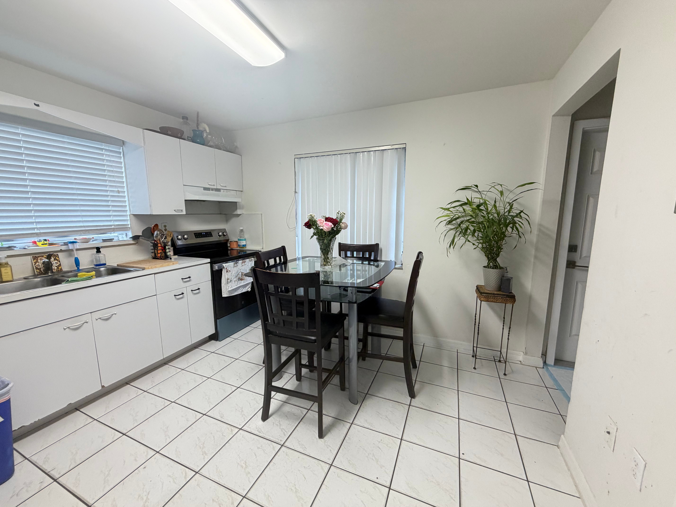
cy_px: 254
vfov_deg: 85.7
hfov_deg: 102.1
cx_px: 338
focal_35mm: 14
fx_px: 273
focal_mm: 2.22
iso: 200
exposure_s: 1/60
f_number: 2.2
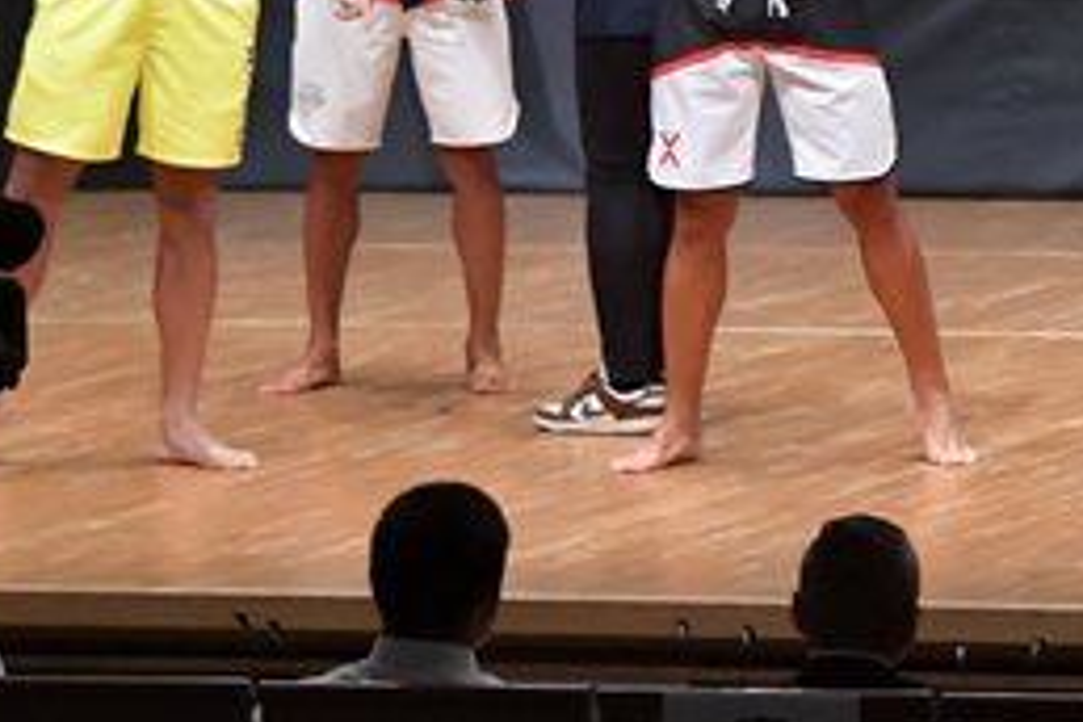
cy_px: -172
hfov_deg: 5.0
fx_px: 12454
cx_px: 1387
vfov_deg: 3.3
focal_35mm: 414
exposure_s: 1/400
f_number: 5.6
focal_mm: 92
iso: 8000
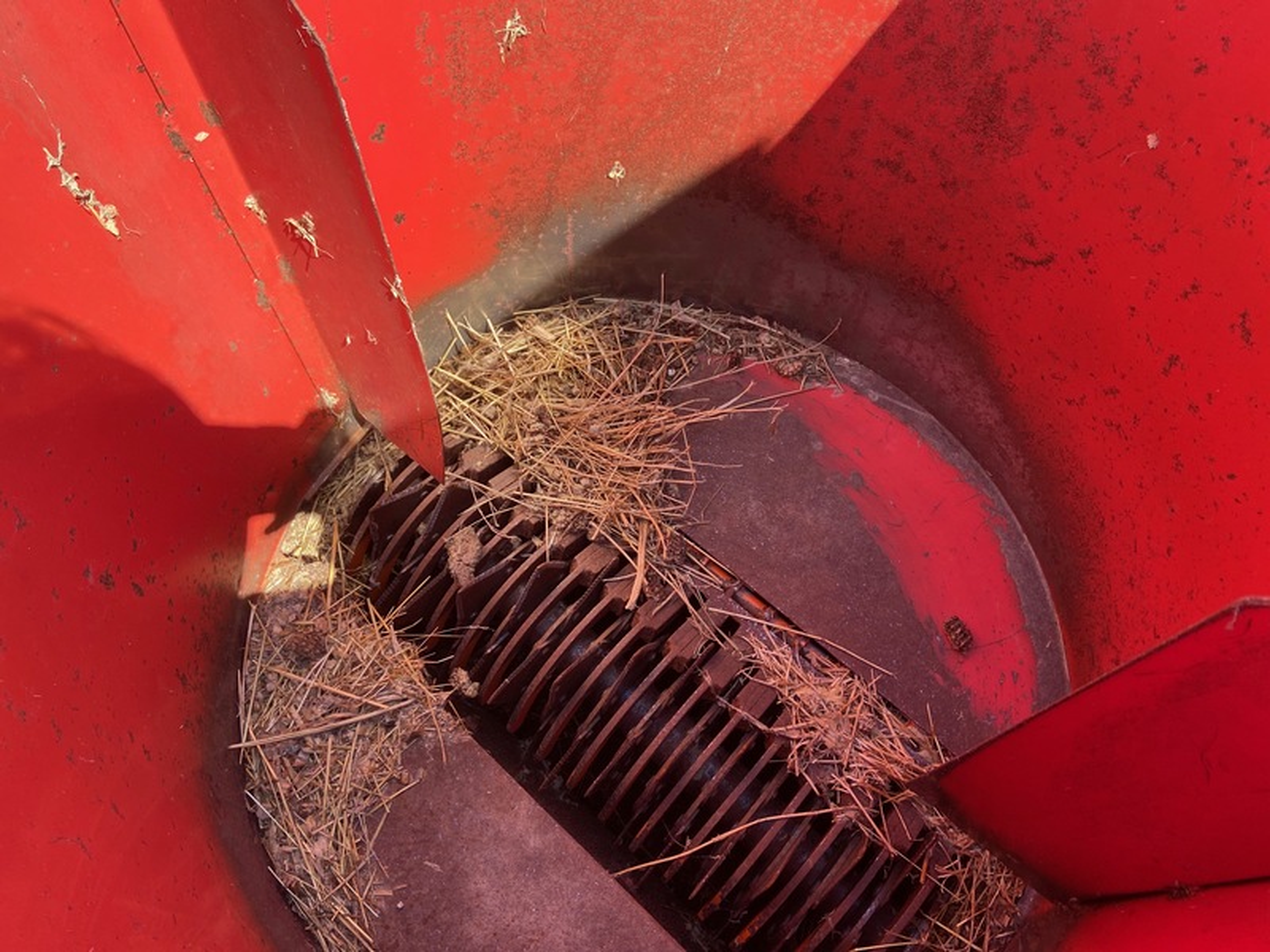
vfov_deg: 53.1
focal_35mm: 26
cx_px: 635
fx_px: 954
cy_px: 476
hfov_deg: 67.3
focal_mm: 4.25
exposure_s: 1/315
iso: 32
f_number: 1.8
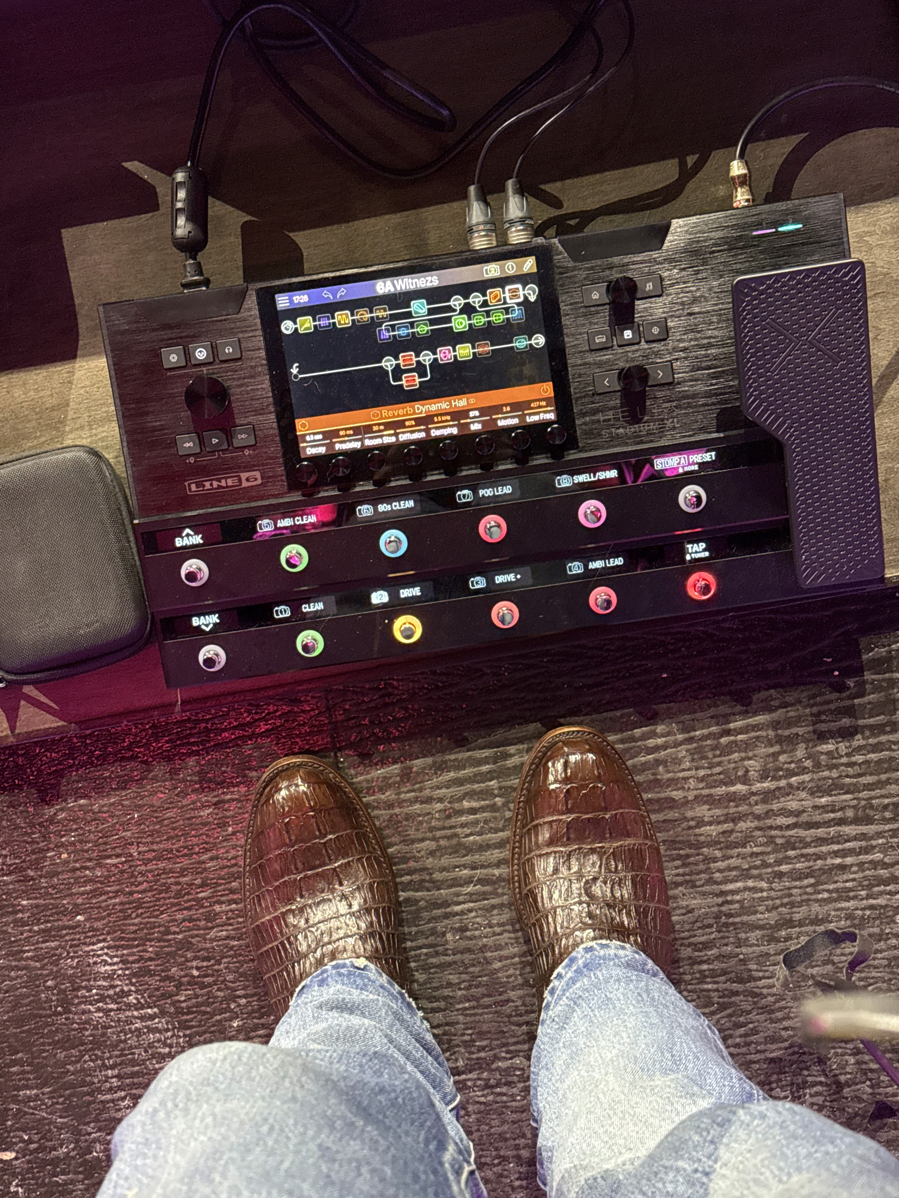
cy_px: 599
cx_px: 450
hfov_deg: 30.3
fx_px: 1662
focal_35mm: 48
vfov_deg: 39.7
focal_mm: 6.76
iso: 640
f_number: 1.78
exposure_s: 1/30
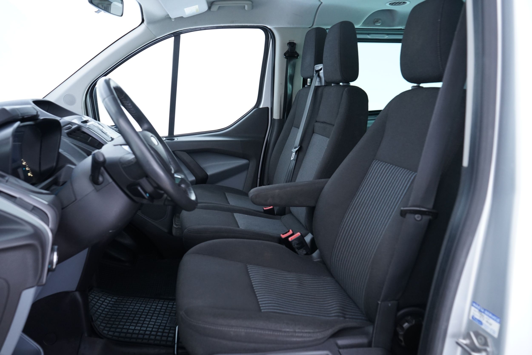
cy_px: 178
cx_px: 266
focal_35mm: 28
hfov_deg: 65.5
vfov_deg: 46.4
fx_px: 414
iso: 1000
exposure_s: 1/3
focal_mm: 28
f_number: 5.6
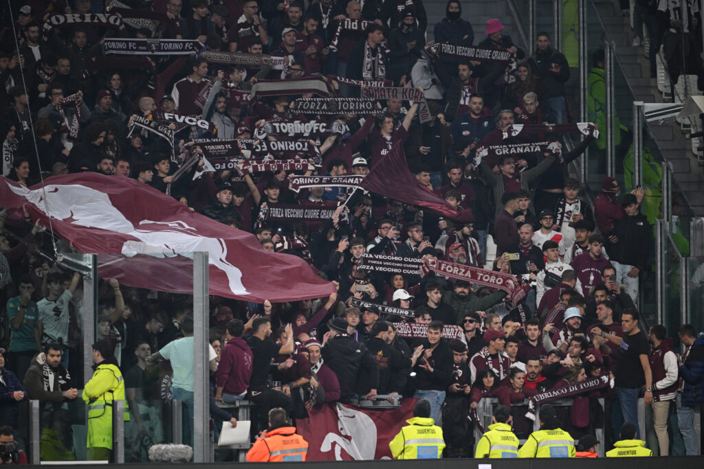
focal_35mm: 400
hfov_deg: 5.2
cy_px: 234
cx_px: 352
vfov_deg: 3.4
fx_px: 7823
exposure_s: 1/1000
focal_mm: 400
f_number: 3.2
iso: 1600
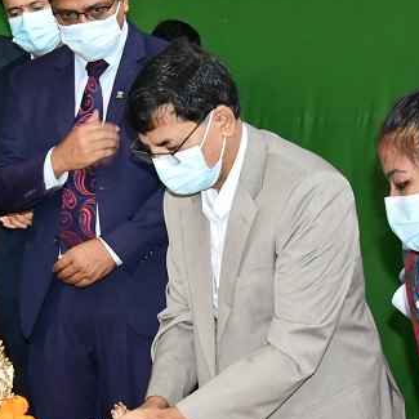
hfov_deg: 18.4
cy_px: 334
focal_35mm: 94
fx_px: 1287
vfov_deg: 18.3
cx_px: 106
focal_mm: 20
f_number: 5.6
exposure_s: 1/60
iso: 720
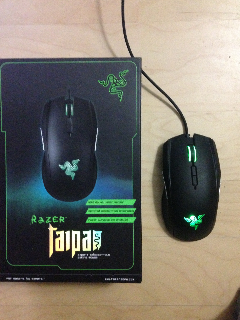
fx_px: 314
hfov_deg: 41.8
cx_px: 118
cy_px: 158
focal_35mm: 34
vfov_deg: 54.0
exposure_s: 1/15
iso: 800
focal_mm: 4.12
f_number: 2.4
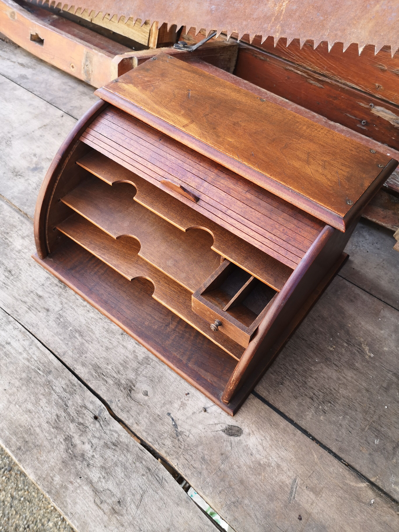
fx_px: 415
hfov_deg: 51.4
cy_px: 266
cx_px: 200
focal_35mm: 27
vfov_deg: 65.3
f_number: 1.8
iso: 50
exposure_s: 1/174
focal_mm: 3.95
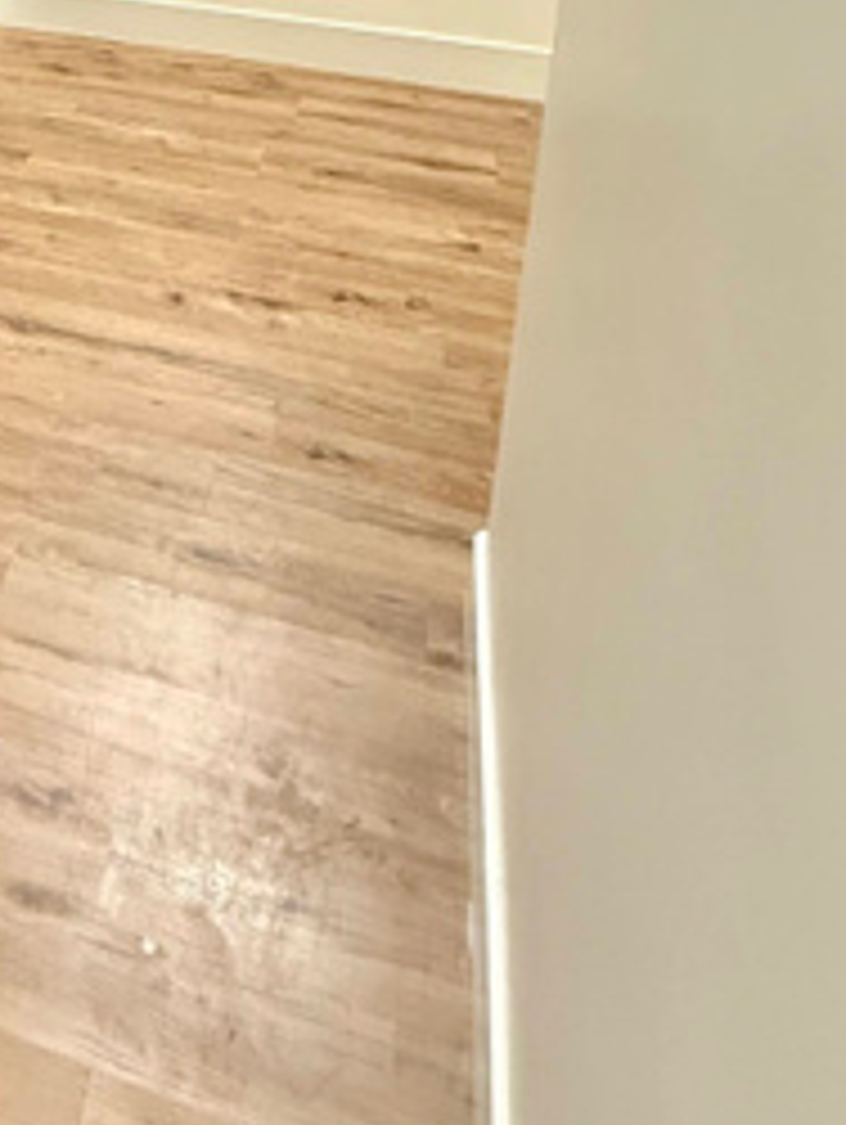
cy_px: -117
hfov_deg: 29.5
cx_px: -140
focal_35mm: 43
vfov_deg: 36.8
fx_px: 1399
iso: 1250
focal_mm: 2.22
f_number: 2.2
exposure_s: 1/30
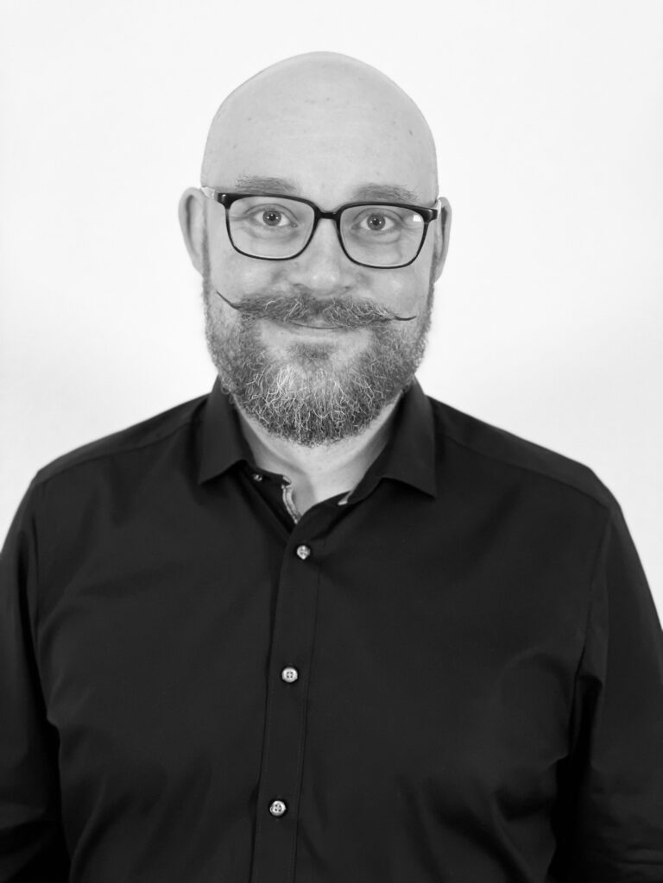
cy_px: 442
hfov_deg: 28.0
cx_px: 332
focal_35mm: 52
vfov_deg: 36.8
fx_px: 1328
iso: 320
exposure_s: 1/33
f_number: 2
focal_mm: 6
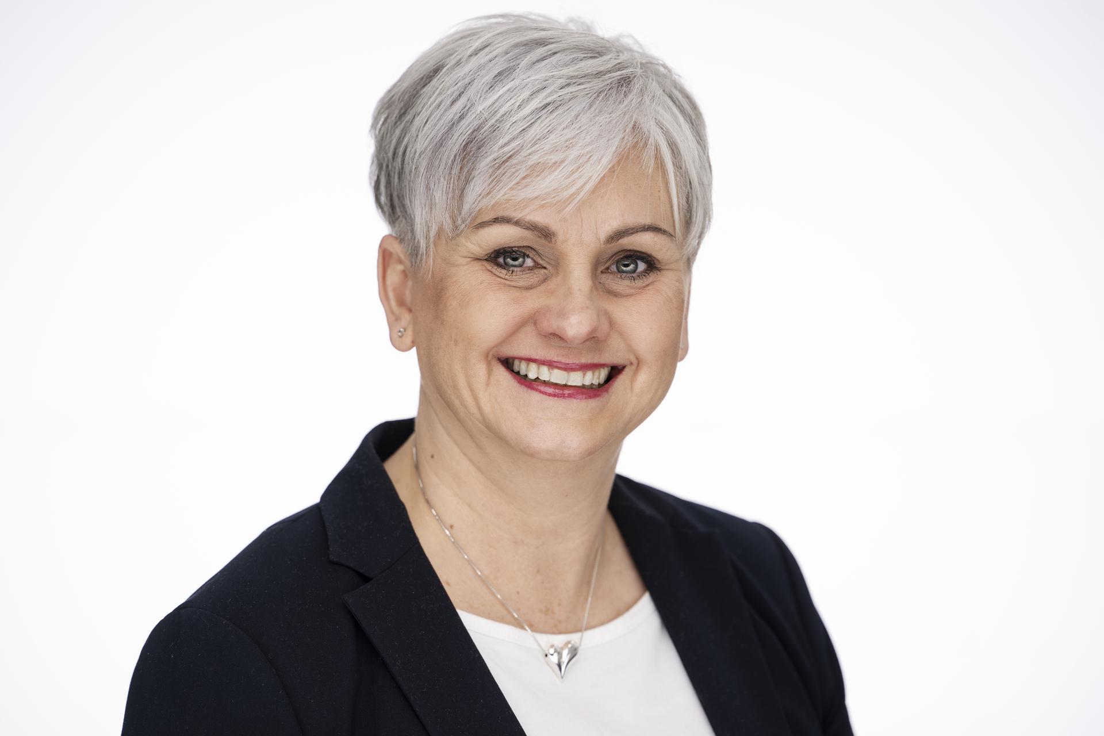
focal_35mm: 105
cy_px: 368
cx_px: 552
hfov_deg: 19.5
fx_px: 3220
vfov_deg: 13.0
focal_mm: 105
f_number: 3.5
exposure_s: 1/160
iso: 32
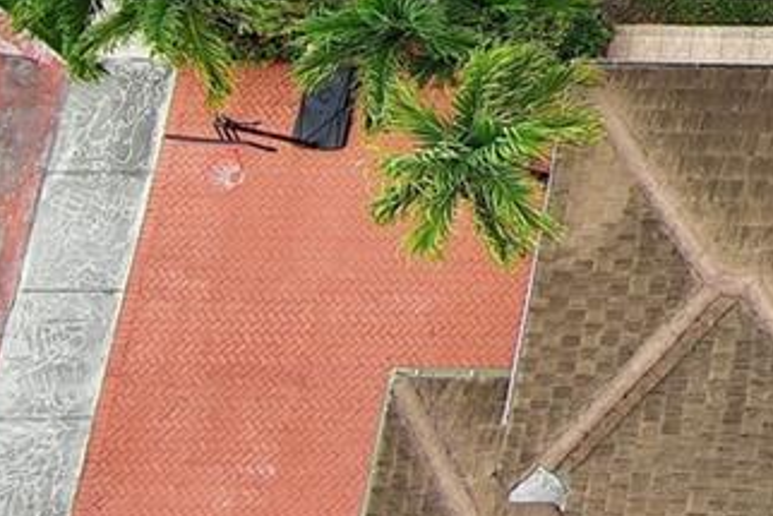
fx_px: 3093
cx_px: 1856
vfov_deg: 8.7
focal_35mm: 144
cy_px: -686
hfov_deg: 11.7
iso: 100
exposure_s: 1/414
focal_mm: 10.57
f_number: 2.8
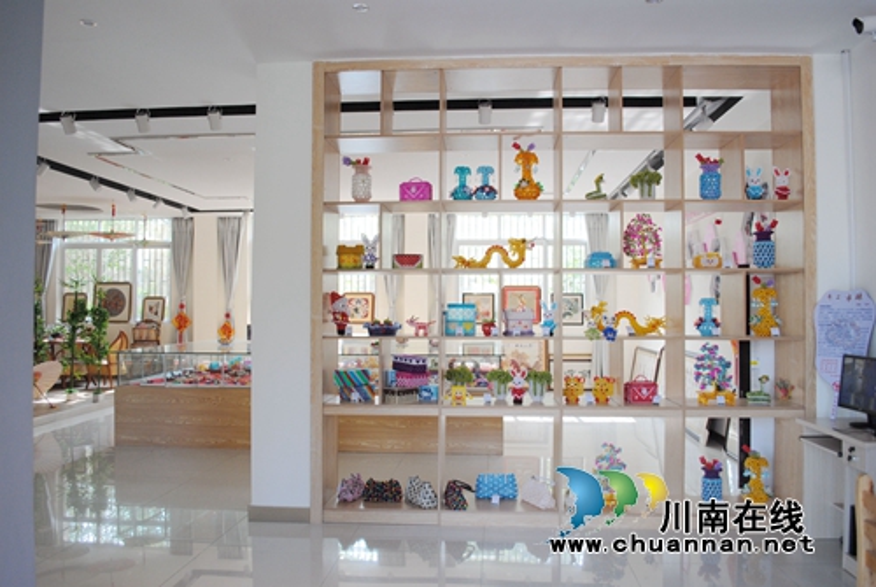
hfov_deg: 67.3
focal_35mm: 27
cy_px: 294
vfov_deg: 48.1
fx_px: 658
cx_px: 438
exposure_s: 1/125
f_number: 3.5
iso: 280
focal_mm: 18
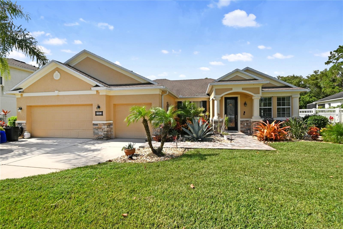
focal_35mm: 15
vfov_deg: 77.3
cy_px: 114
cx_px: 172
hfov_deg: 100.4
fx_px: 143
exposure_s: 1/640
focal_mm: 10
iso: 400
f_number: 13
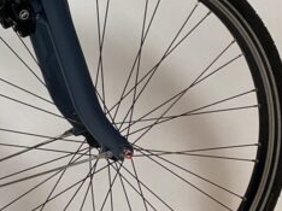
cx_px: -215
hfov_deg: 15.1
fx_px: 928
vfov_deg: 12.6
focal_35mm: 114
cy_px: -59
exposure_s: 1/100
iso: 80
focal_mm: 4.25
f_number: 1.8
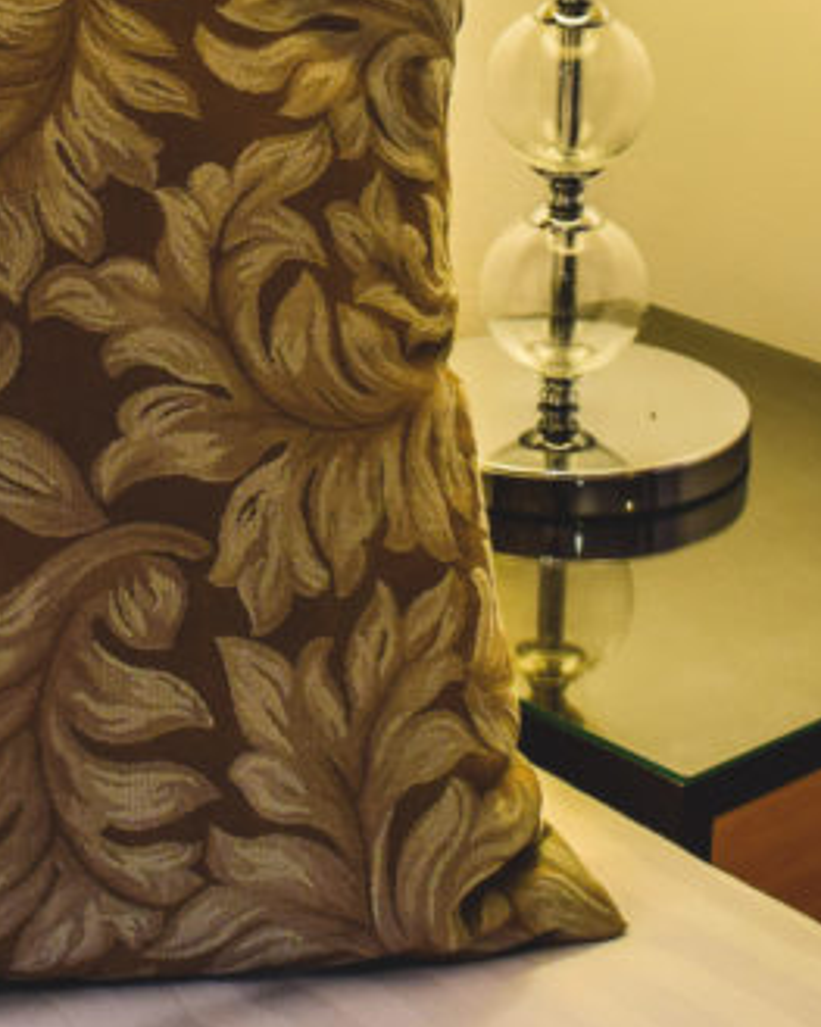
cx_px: 226
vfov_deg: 17.0
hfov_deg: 14.0
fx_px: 3326
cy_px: -112
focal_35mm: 109
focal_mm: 25
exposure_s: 1/25
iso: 400
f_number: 7.1
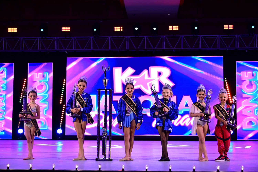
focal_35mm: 52
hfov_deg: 38.2
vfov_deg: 26.0
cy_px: 86
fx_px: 373
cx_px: 129
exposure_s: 1/1000
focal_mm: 52
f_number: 3.2
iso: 3200
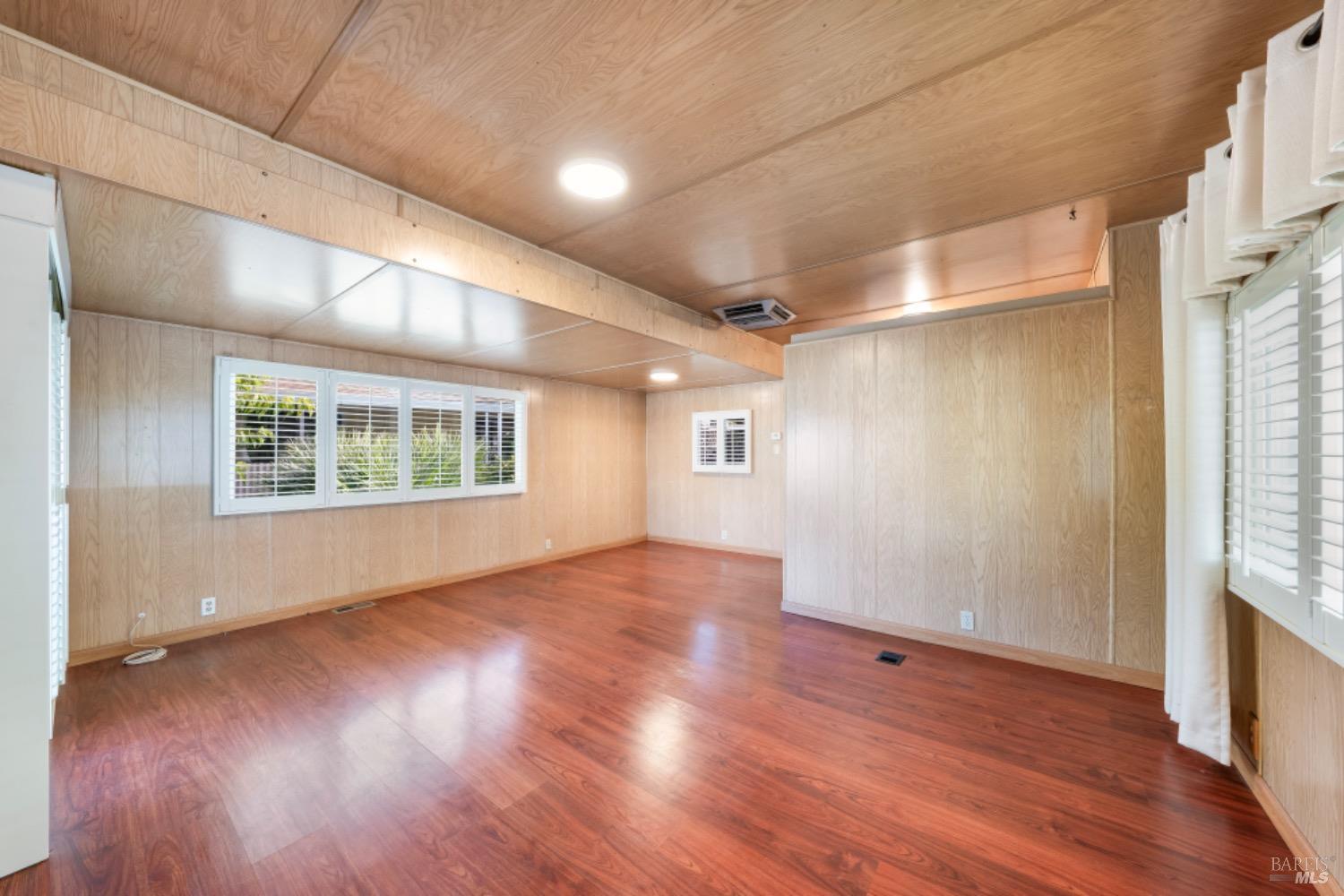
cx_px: 672
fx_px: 485
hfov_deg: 108.3
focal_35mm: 13
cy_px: 448
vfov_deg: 85.4
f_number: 11
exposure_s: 1.3
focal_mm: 13
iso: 100
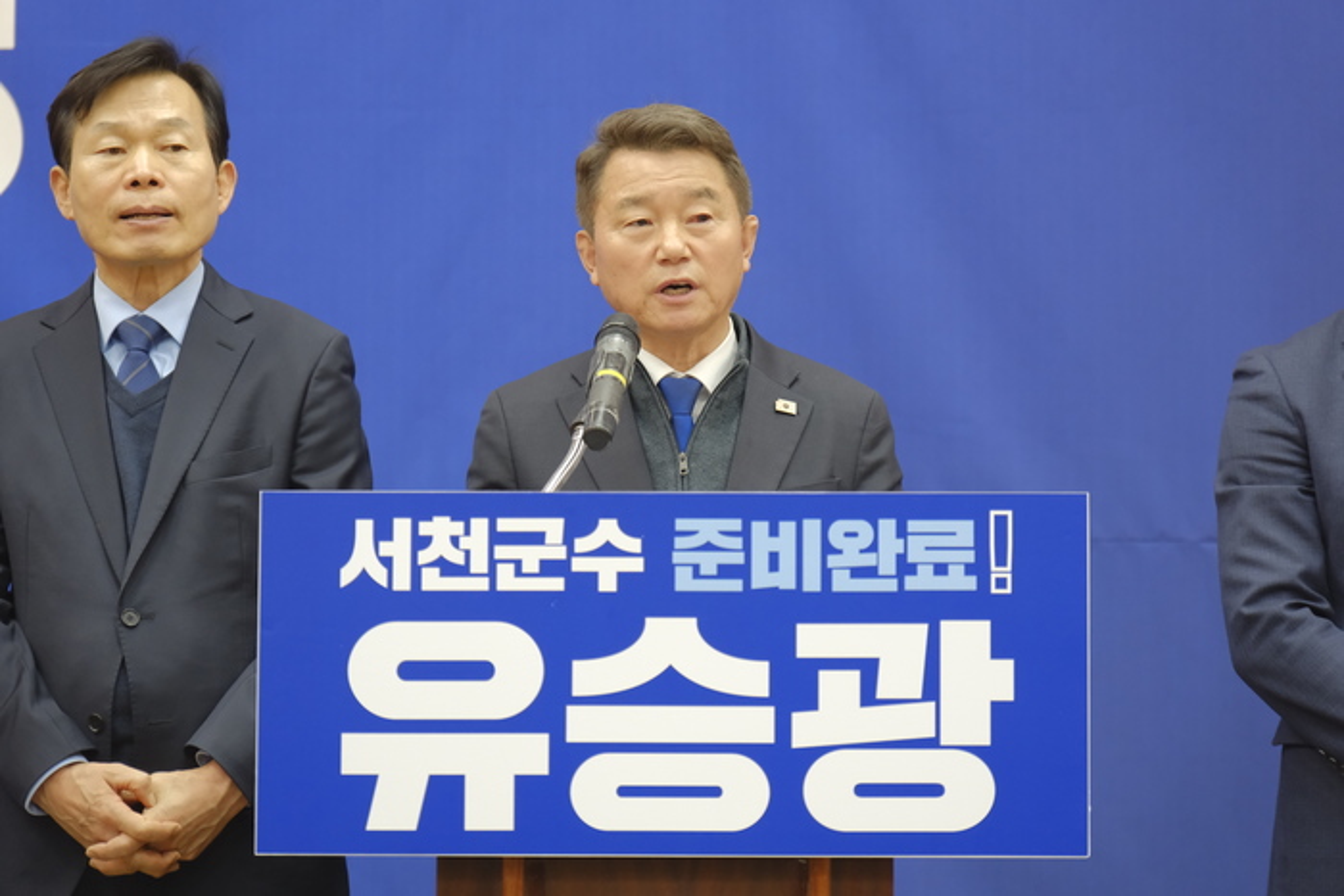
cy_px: 448
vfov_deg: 13.0
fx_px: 3921
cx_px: 672
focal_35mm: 105
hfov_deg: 19.5
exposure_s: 1/160
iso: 1600
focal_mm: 70
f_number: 3.2
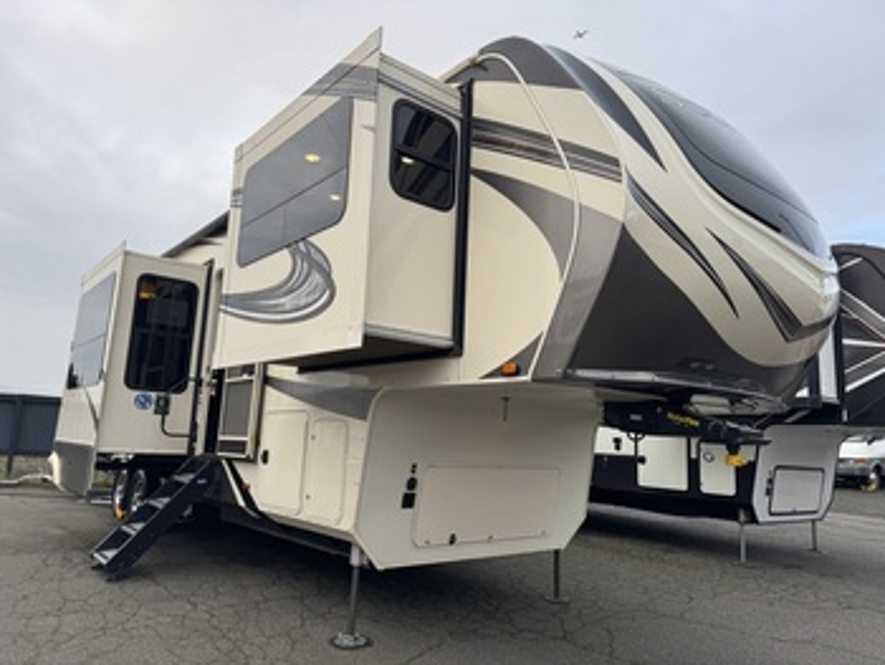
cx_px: 442
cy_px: 332
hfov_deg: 71.6
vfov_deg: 56.9
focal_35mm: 24
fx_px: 614
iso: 80
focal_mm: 6.76
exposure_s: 1/356
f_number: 1.78
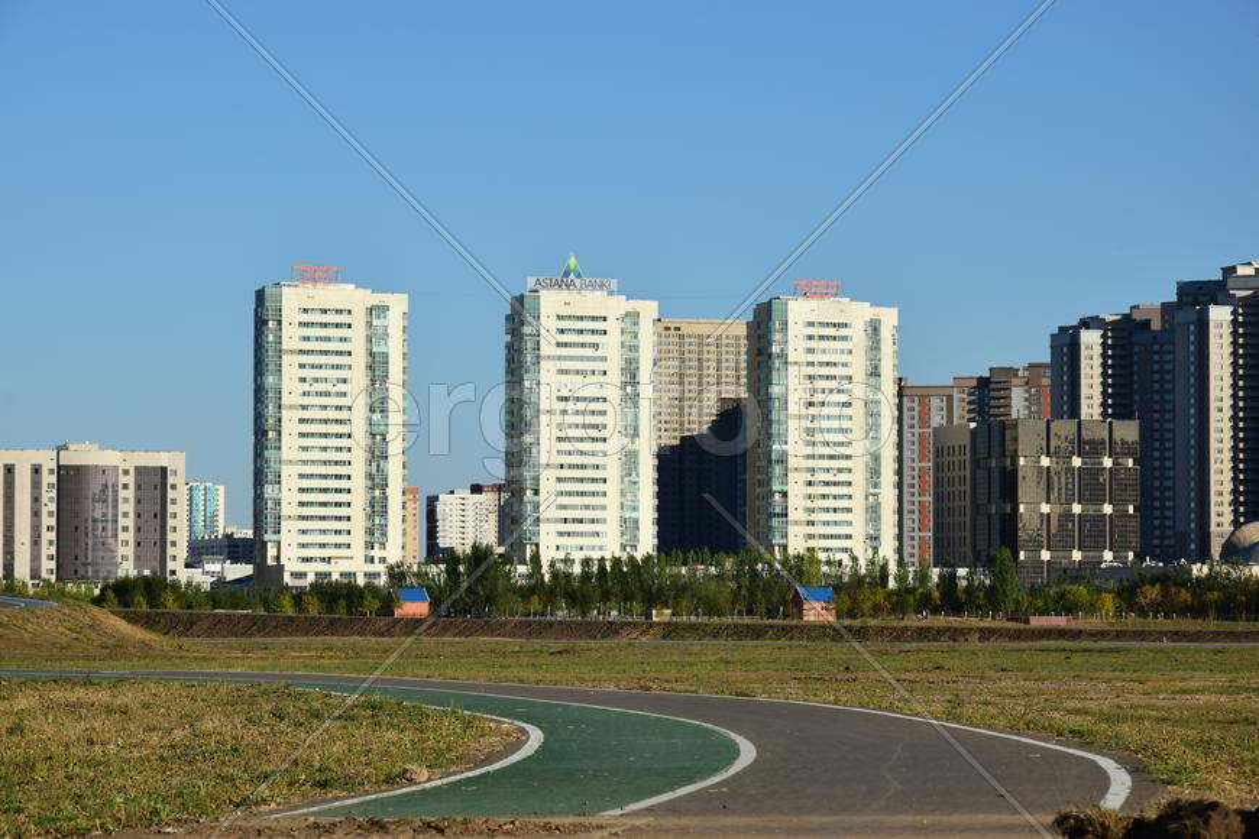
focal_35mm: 128
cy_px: 420
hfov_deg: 16.1
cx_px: 630
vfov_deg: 10.8
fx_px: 4459
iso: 100
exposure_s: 1/320
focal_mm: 85
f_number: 9
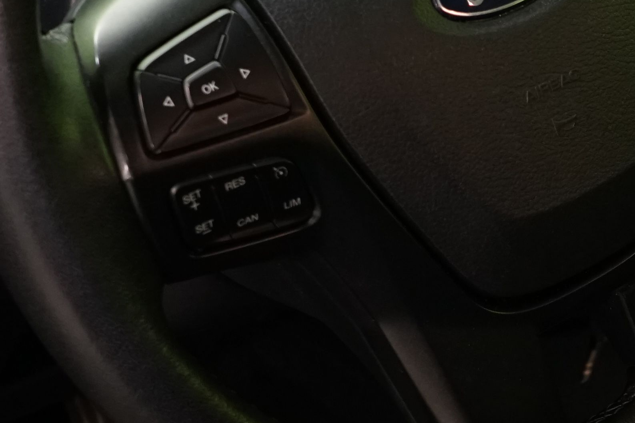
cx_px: 880
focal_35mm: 121
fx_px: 2134
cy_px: 277
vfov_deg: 11.3
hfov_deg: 15.9
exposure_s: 1/20
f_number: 5.6
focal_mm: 32
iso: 1600
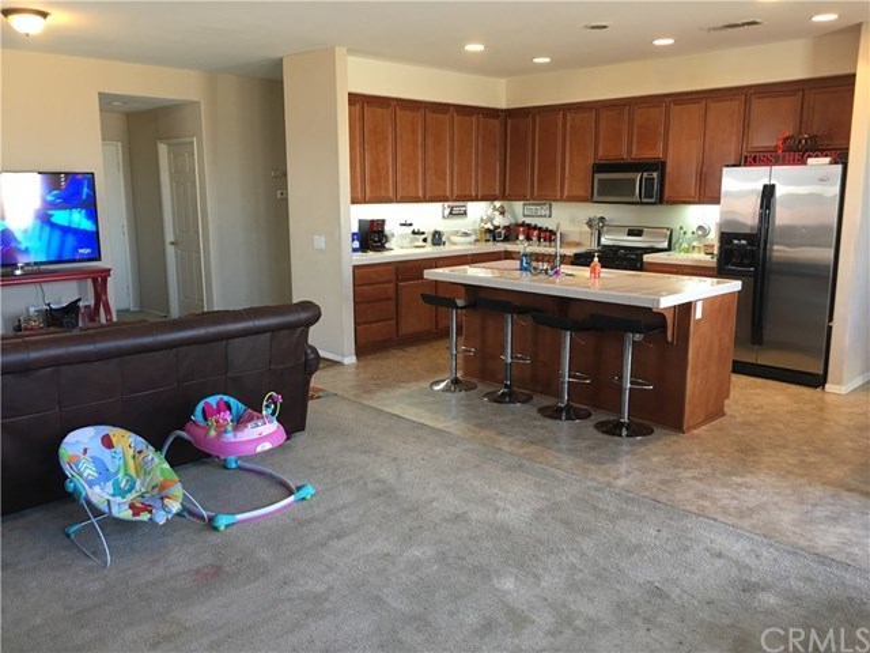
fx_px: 729
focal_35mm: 29
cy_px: 326
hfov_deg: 61.7
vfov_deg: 48.2
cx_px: 435
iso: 50
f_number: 2.2
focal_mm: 4.15
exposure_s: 1/15
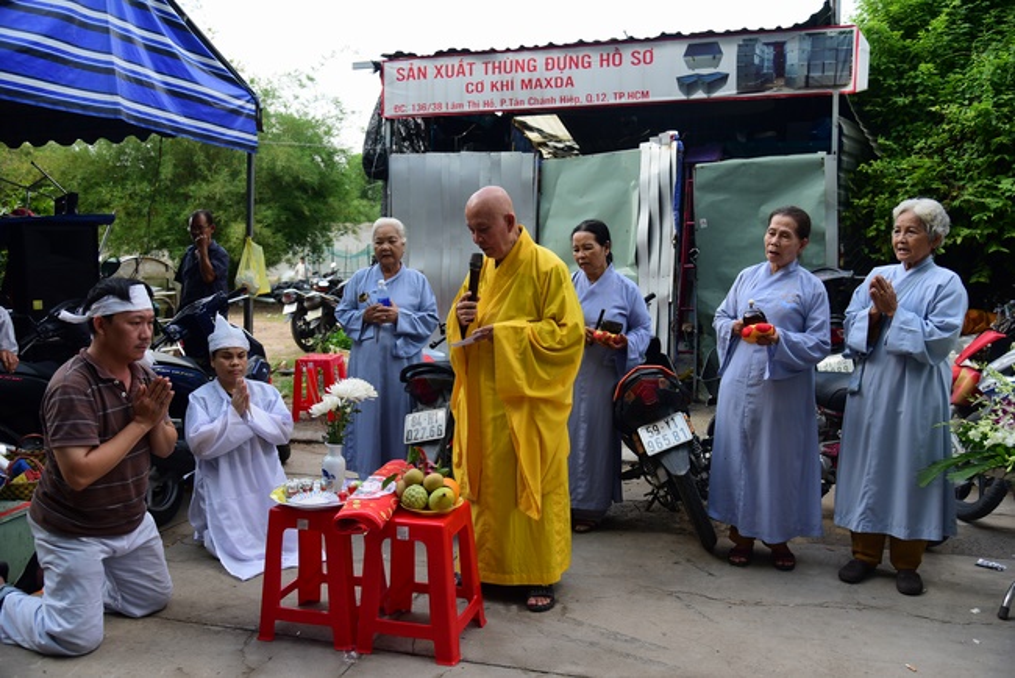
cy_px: 339
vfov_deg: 43.6
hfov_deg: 61.9
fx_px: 846
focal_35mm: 30
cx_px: 508
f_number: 4
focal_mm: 30
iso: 320
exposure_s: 1/640
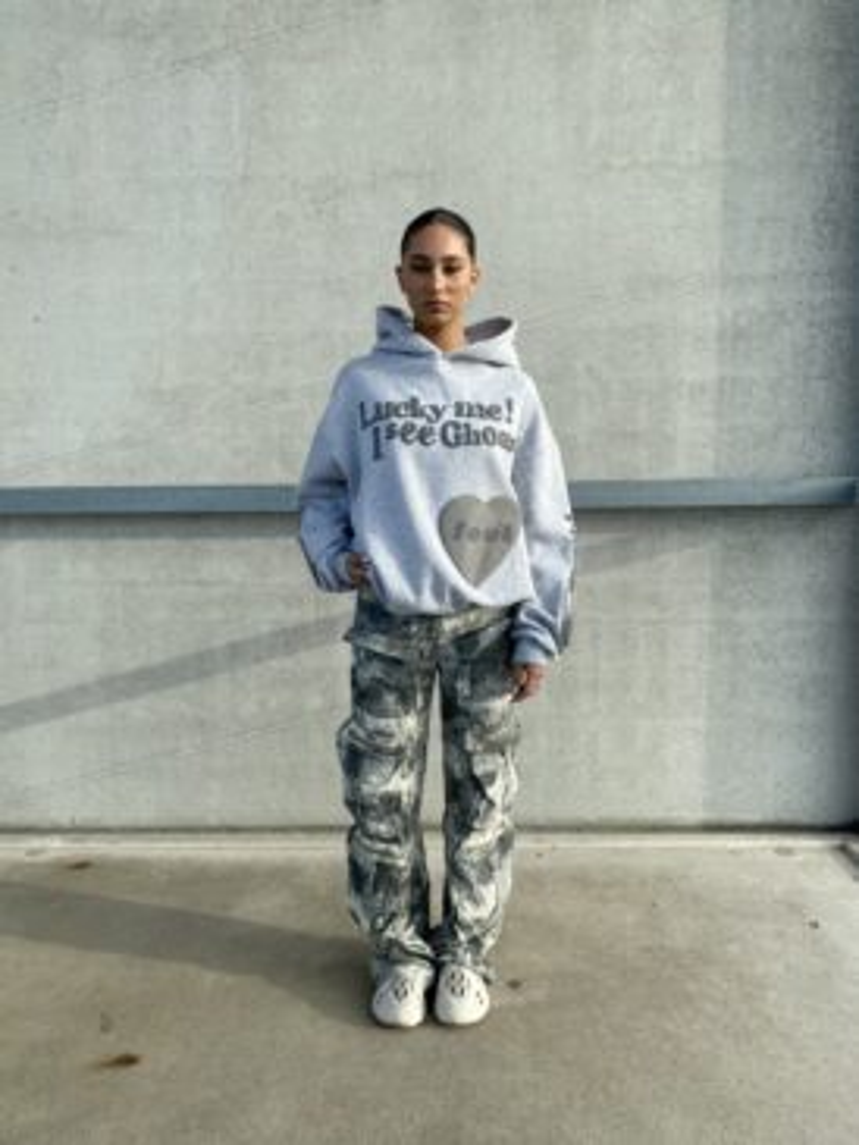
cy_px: 572
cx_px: 430
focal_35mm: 26
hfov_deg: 53.1
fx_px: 860
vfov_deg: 67.3
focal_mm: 4.25
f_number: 1.8
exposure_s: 1/582
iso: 32
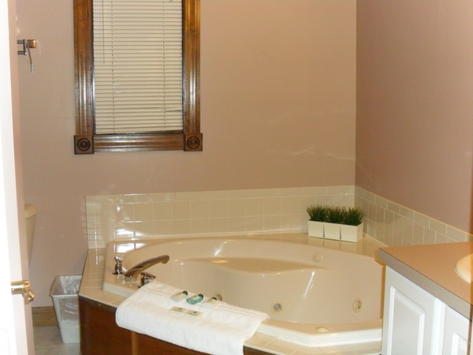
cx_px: 236
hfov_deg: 42.9
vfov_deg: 32.9
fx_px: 601
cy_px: 178
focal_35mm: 44
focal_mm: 7.8
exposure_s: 1/45
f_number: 4.5
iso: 400
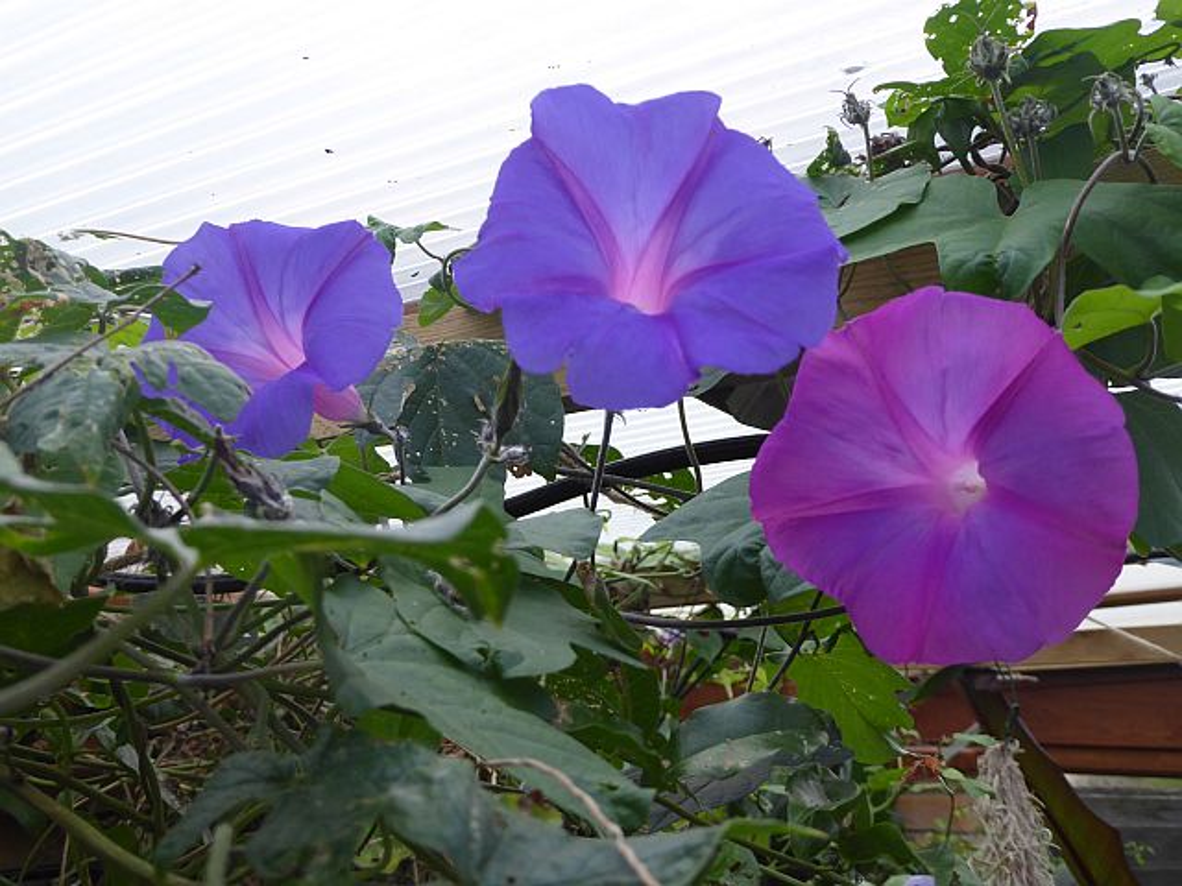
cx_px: 591
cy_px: 443
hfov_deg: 44.8
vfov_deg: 34.3
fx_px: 1434
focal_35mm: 42
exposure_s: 1/60
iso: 160
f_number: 3.8
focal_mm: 7.2
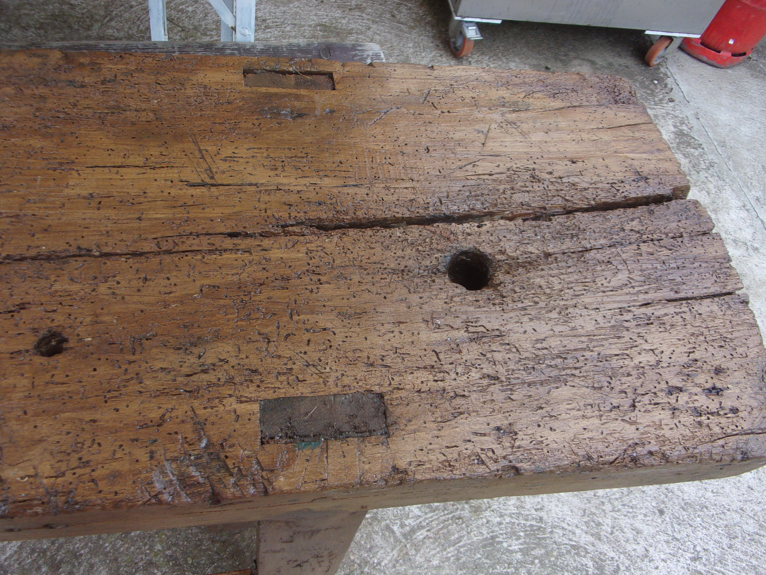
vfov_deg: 49.7
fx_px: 620
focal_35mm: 28
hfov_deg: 63.4
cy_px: 288
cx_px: 383
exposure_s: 1/110
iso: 80
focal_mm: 5.1
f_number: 3.9
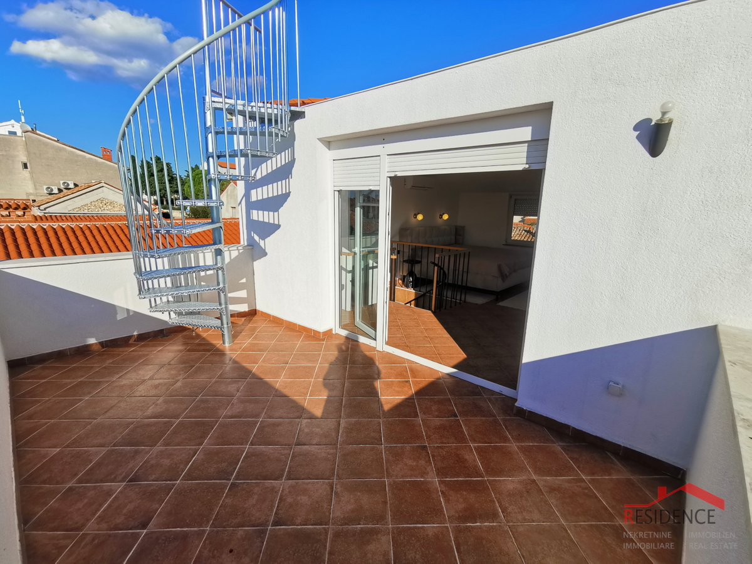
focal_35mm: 16
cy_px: 282
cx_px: 376
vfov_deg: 78.1
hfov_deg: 94.5
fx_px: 348
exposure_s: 1/959
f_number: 2.2
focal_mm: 2.35
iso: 50
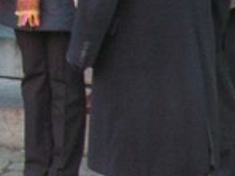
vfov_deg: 1.2
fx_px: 8710
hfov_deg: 1.5
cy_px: -69
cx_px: -141
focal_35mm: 1283
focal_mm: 63
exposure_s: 1/50
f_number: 3.7
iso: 200
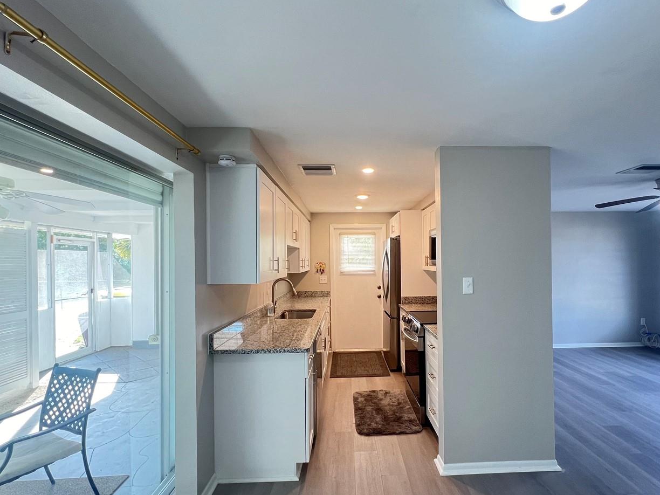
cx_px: 354
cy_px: 260
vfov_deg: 74.7
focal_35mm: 17
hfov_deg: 90.9
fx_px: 324
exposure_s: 1/60
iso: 200
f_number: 1.8
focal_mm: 1.57
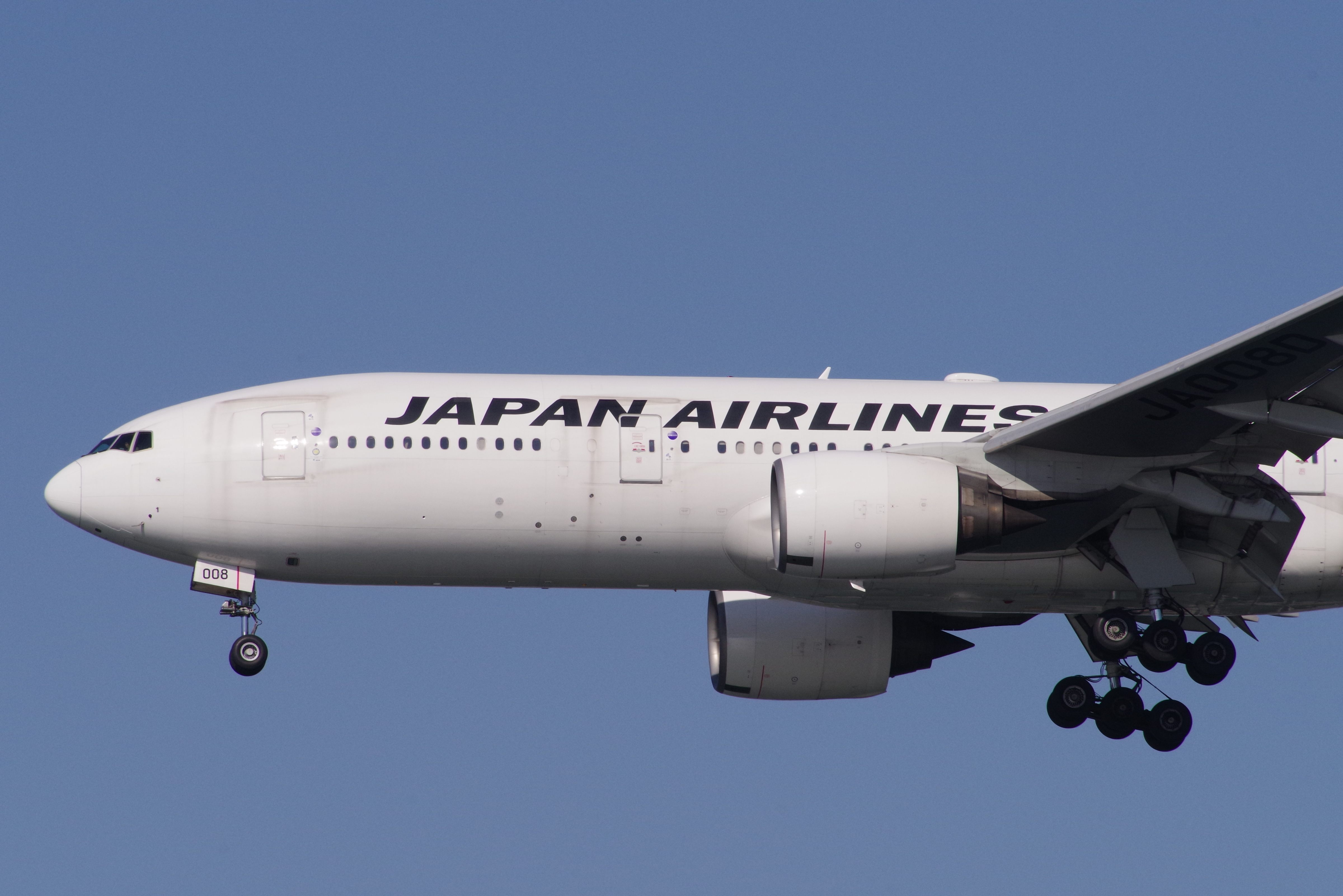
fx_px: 19957
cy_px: 448
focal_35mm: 535
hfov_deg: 3.9
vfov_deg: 2.6
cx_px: 672
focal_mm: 350
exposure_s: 1/1000
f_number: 13
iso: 800
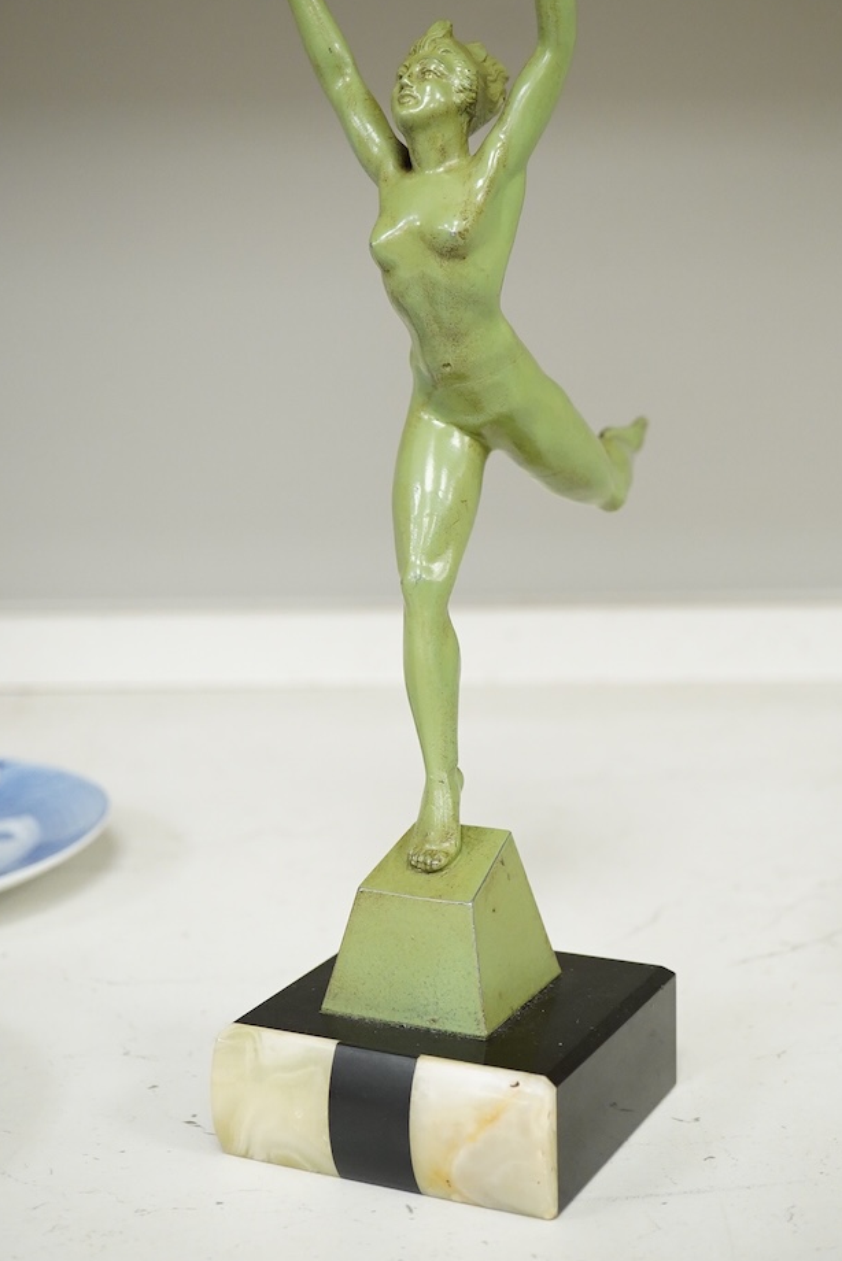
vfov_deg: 36.2
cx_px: 495
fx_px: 1928
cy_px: 575
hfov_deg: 24.6
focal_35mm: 55
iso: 2500
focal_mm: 30
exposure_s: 1/160
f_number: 6.3
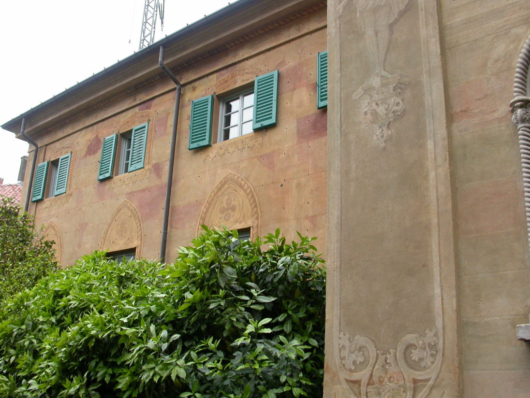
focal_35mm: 38
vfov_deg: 37.7
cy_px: 199
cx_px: 265
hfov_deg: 49.0
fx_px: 582
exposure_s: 1/129
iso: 100
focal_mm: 7.85
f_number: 4.2
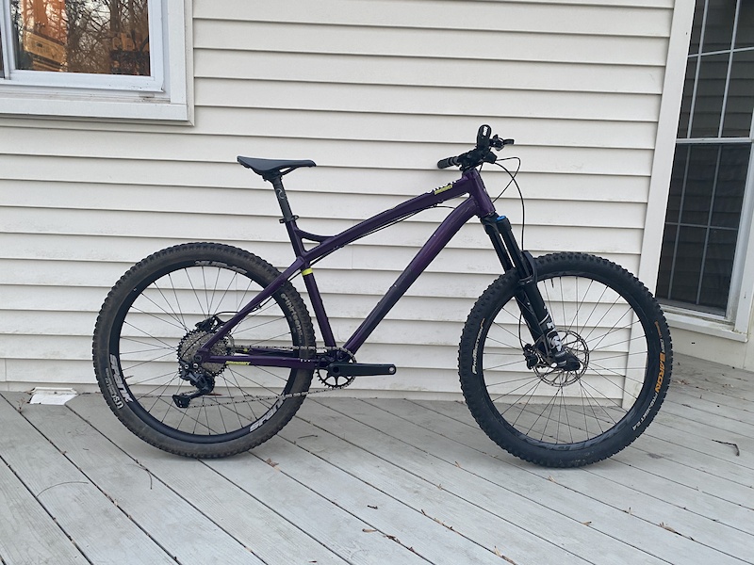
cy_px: 282
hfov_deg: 67.3
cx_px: 377
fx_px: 566
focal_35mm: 26
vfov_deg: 53.1
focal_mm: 4.25
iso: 125
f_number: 1.8
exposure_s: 1/88
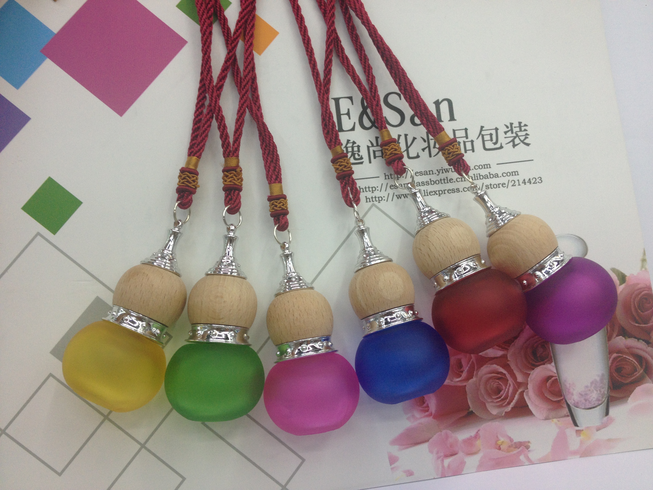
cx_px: 326
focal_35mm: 35
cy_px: 245
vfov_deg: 40.7
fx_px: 660
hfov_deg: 52.6
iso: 64
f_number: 2.4
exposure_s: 1/50
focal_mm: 4.28
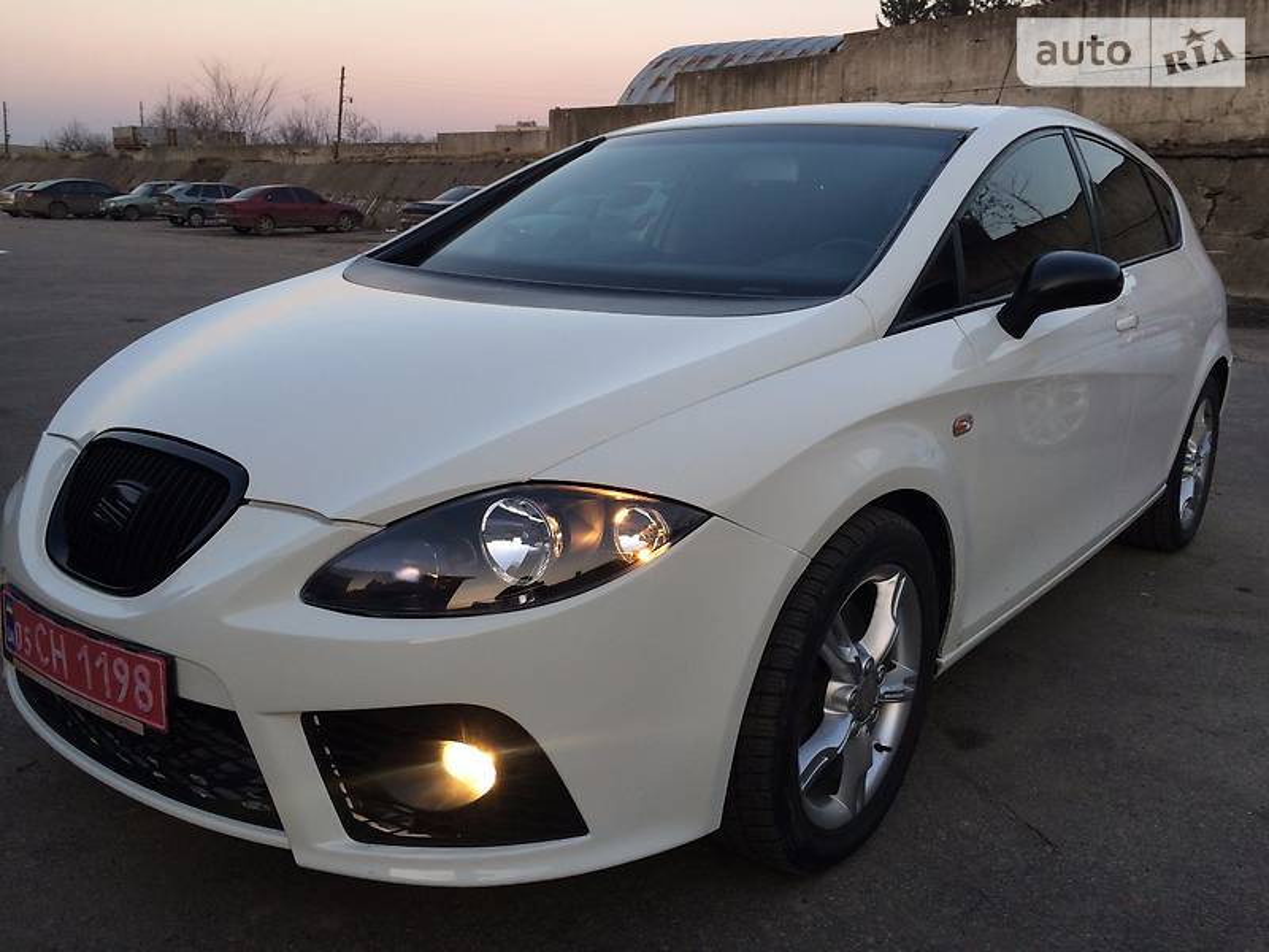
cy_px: 476
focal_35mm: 29
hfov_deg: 61.7
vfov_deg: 48.2
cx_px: 634
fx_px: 1063
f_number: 2.2
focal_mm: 4.2
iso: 40
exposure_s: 1/50
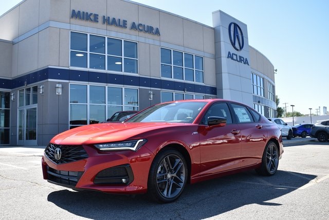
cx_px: 164
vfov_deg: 38.4
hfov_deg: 55.1
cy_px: 110
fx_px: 316
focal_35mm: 34
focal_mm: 23
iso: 100
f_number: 6.3
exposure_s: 1/160
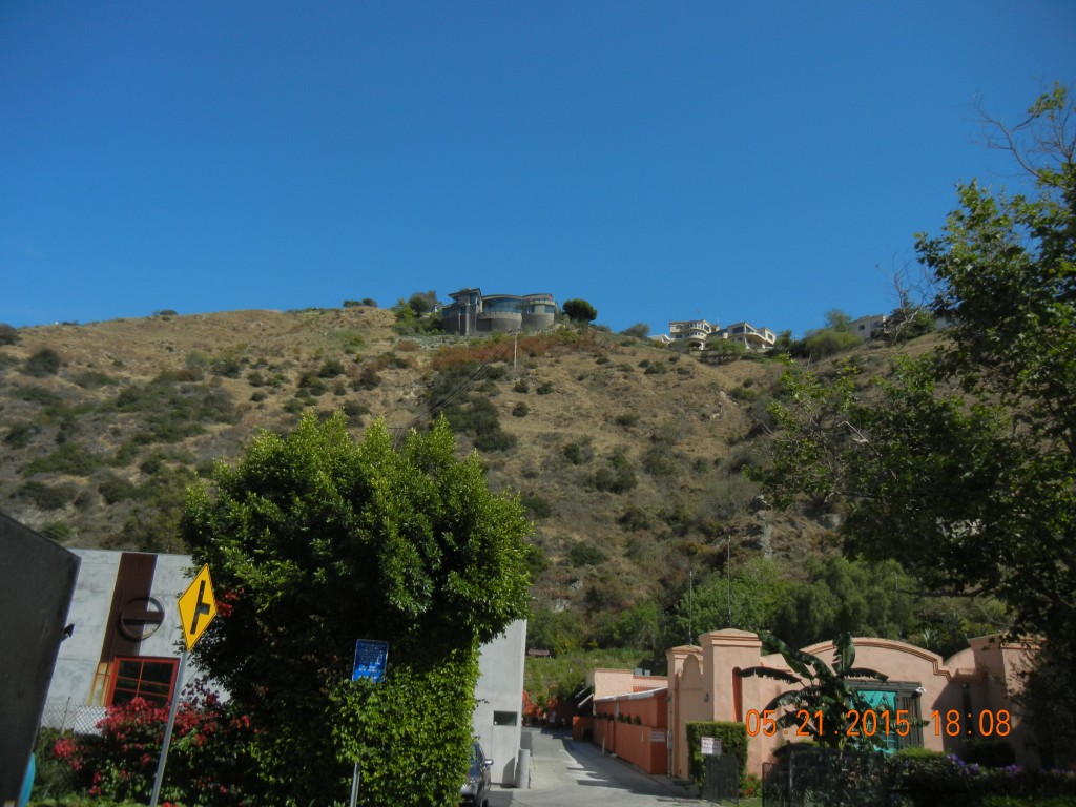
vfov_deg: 46.8
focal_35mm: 30
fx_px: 933
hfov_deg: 60.0
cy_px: 404
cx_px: 538
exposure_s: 1/592
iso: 160
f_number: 7
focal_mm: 5.4
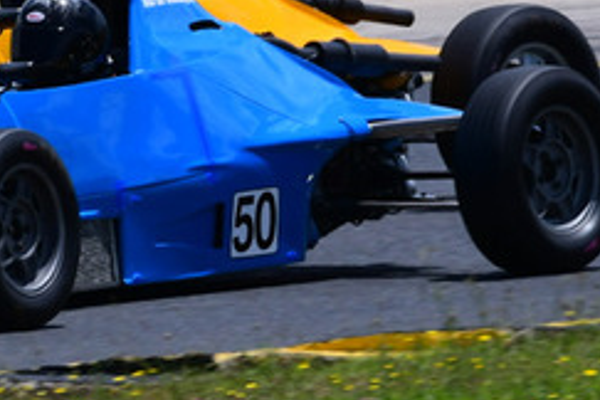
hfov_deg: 1.1
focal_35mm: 1830
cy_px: -37
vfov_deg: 0.8
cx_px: 116
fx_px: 30498
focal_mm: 370
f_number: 13
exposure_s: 1/640
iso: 320
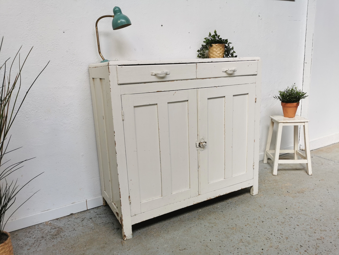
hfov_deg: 65.3
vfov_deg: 51.4
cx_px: 170
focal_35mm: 27
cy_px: 128
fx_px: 264
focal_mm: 5.58
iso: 50
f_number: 1.8
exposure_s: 1/258
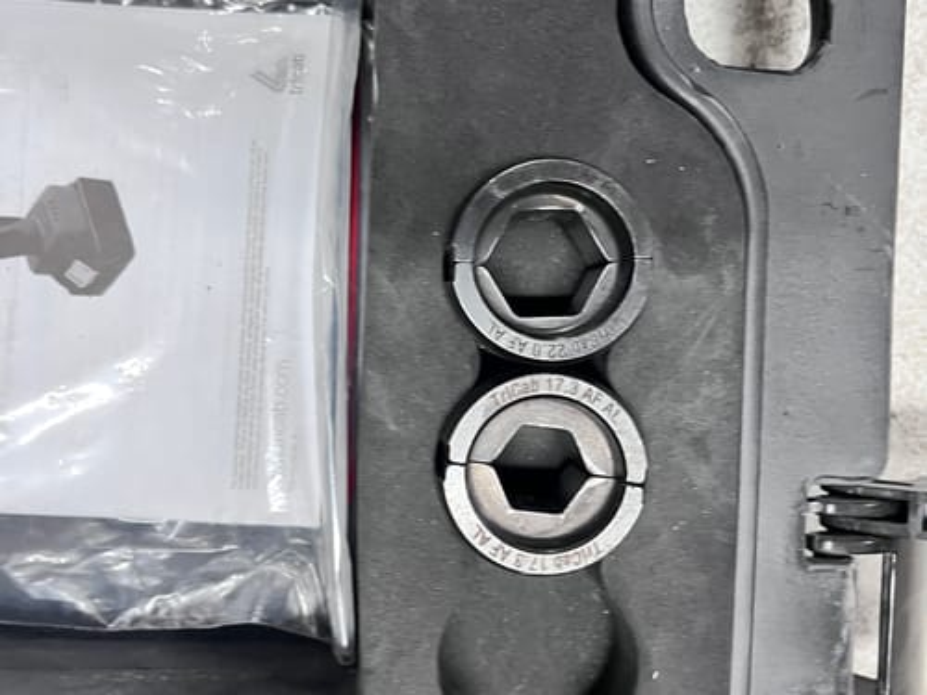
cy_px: 348
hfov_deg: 67.3
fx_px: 696
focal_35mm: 26
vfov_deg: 53.1
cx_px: 464
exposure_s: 1/50
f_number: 1.6
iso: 200
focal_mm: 5.1
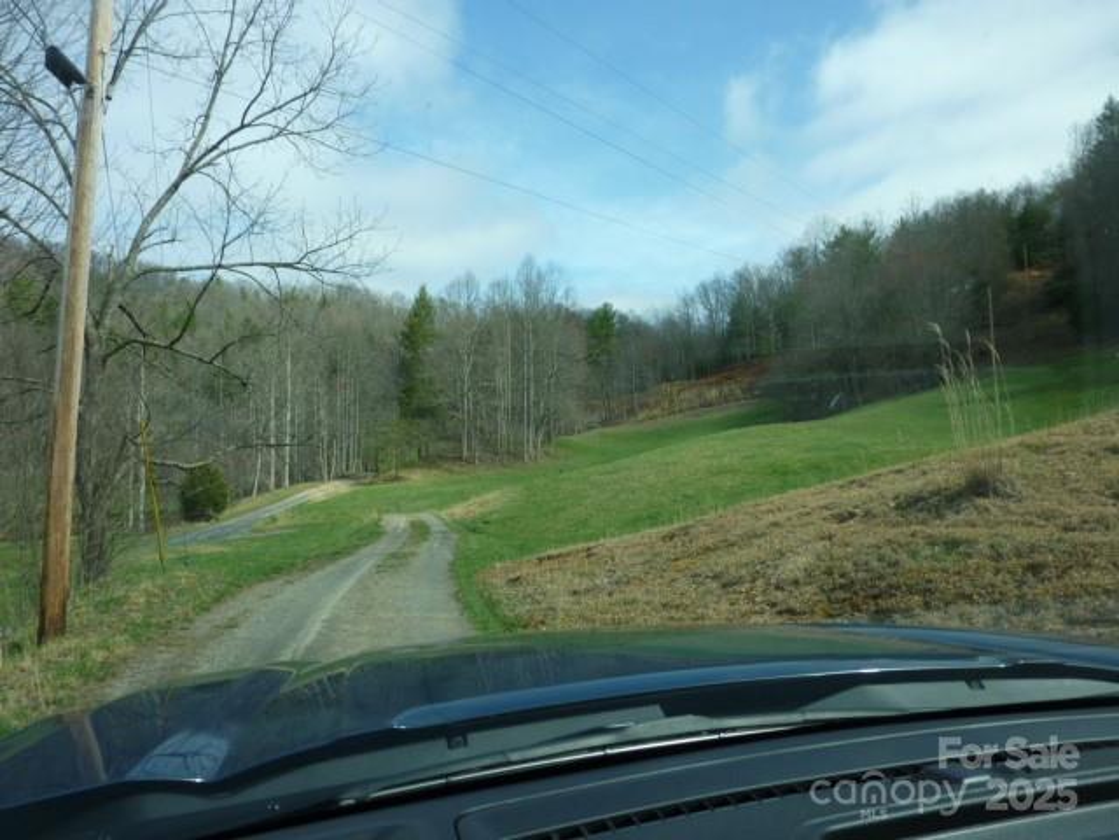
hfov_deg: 69.4
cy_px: 420
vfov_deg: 54.9
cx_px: 560
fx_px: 808
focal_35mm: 25
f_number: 4
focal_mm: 4.1
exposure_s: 1/400
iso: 80
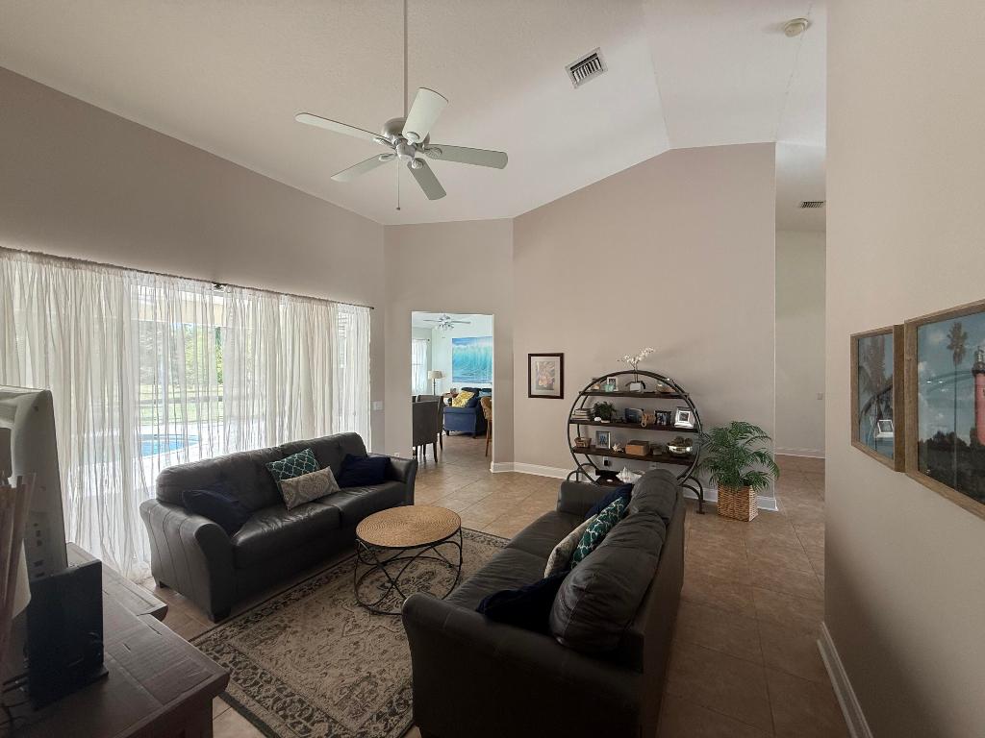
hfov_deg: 102.1
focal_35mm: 14
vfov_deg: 85.7
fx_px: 398
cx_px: 492
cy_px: 369
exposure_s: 1/99
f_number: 2.2
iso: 125
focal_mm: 2.22
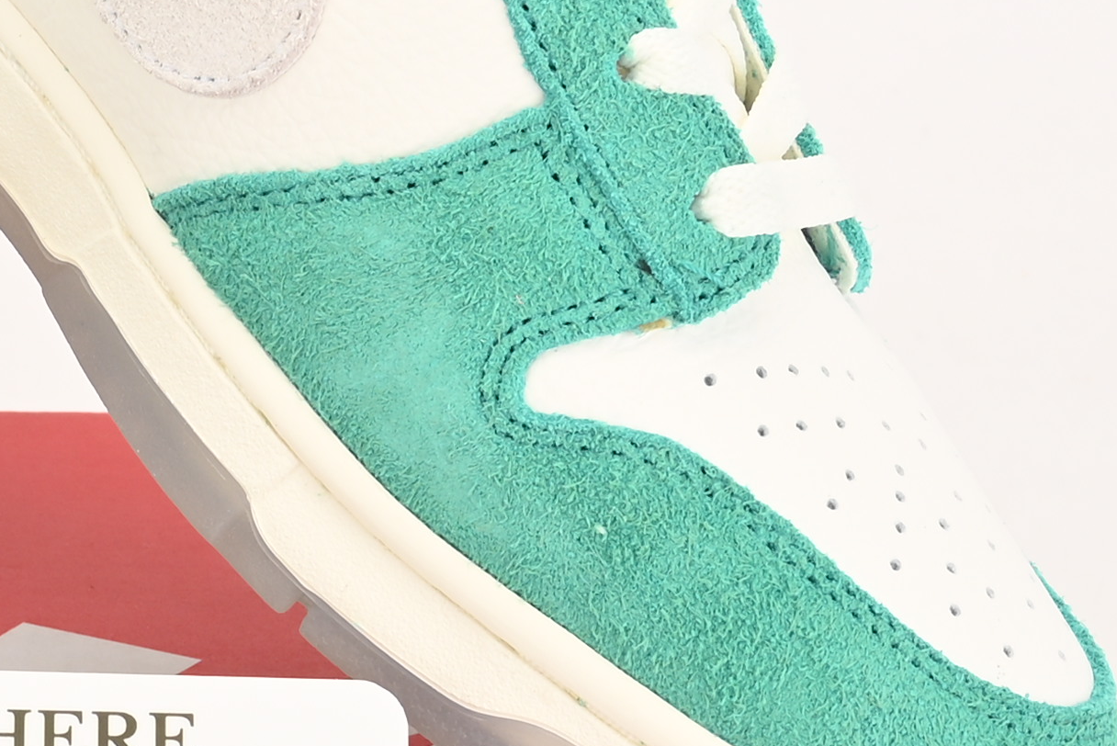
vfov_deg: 7.5
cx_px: -301
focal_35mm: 183
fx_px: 5681
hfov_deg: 11.0
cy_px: 488
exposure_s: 1/200
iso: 100
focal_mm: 37
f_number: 11
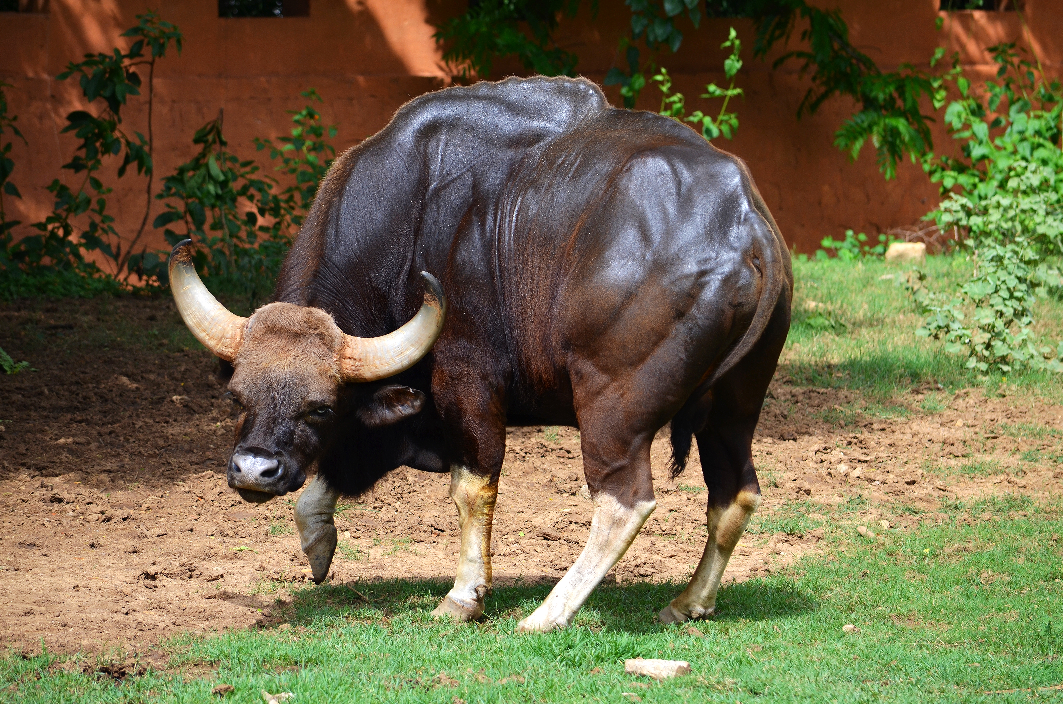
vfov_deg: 4.7
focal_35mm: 292
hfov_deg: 7.1
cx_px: 532
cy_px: 352
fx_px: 8619
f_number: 6.3
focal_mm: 195
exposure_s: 1/640
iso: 200
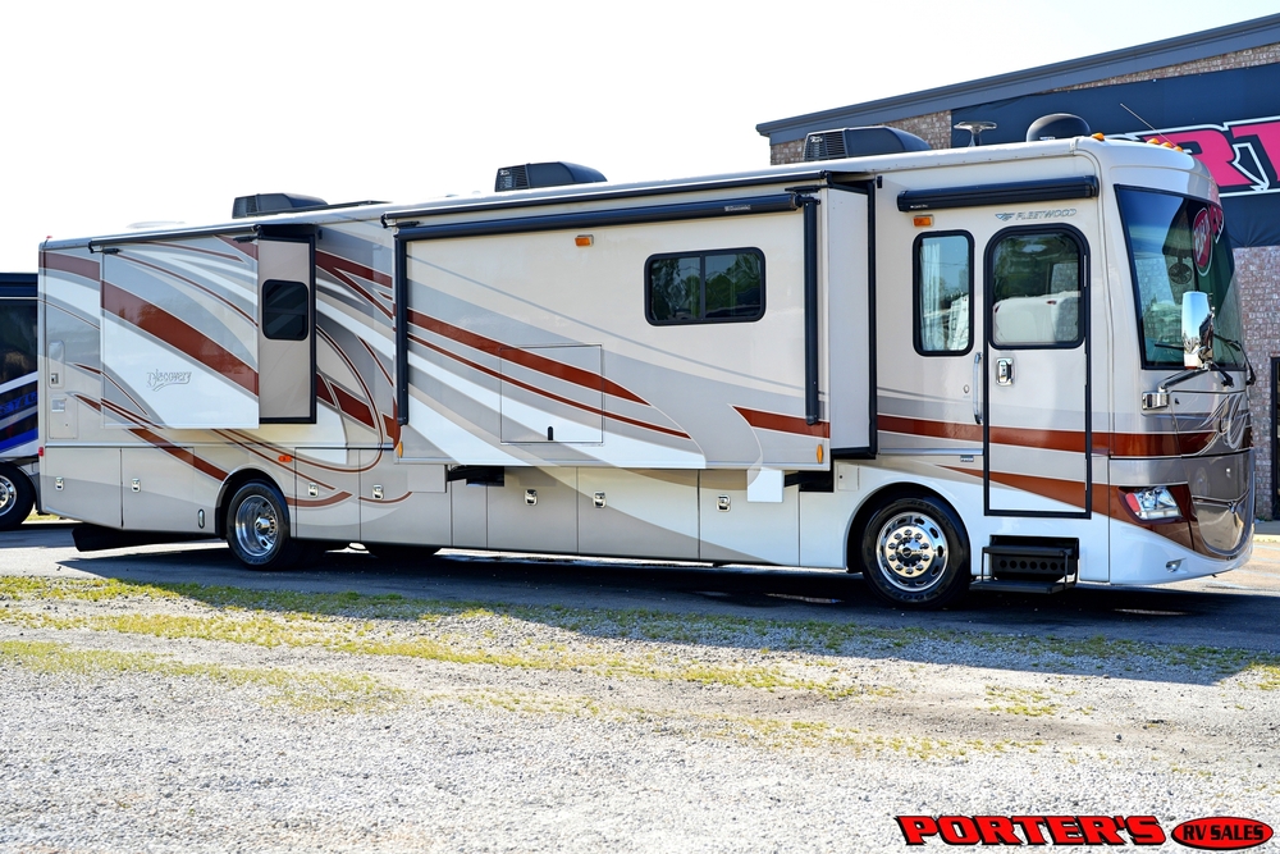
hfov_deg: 39.6
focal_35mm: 50
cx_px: 640
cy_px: 427
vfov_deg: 27.0
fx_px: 1778
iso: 100
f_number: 3.5
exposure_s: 1/800
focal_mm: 50
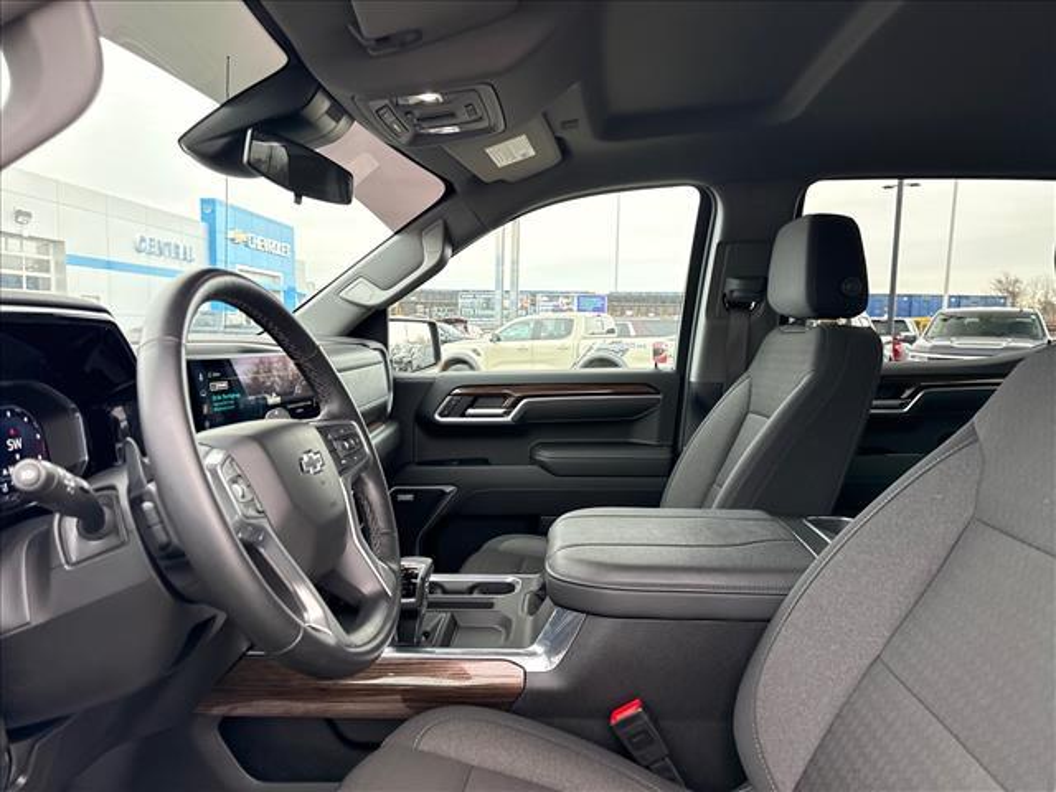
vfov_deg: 56.8
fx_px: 732
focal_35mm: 24
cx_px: 528
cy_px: 396
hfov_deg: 71.6
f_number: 1.78
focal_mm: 6.76
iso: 200
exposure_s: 1/69
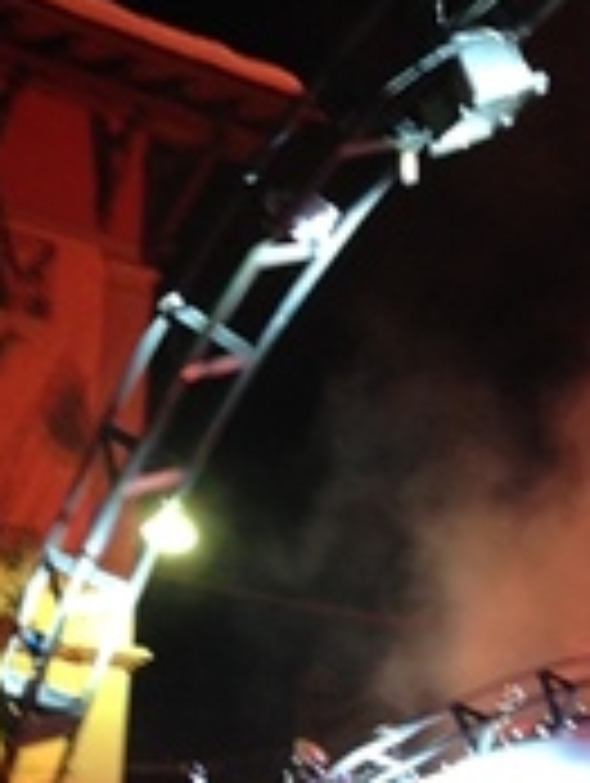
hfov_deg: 8.1
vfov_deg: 10.8
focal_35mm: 182
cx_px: 757
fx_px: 4126
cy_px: 594
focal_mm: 4.12
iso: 200
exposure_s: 1/24
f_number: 2.4
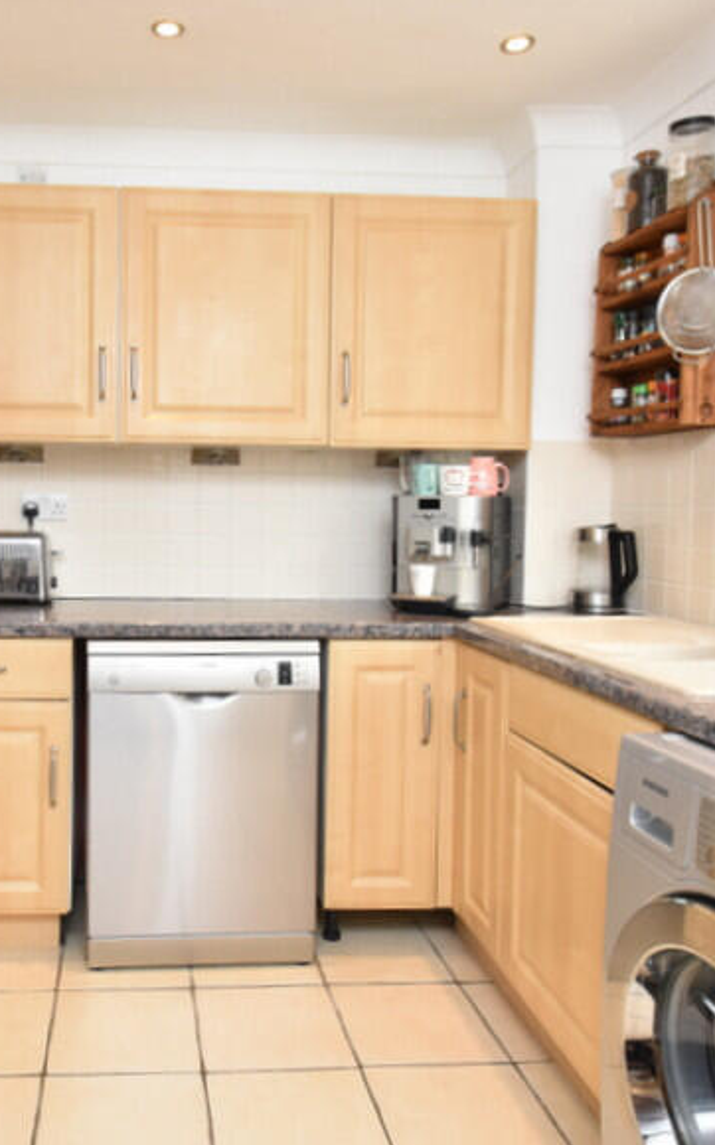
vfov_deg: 68.2
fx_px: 843
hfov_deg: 44.9
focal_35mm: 27
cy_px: 508
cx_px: 209
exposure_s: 1/60
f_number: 8
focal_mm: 10
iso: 1000
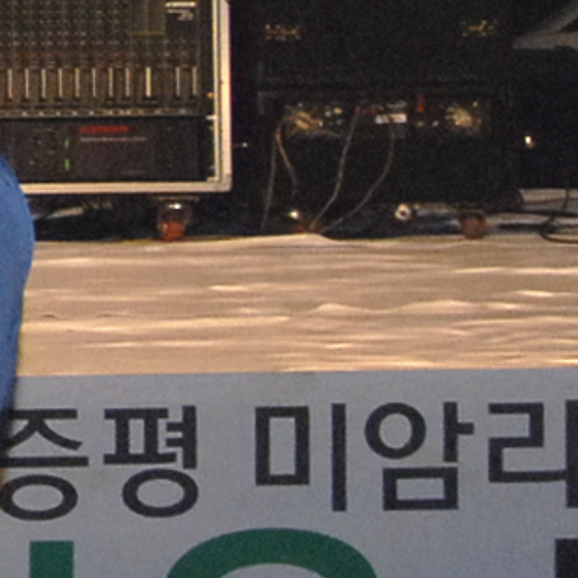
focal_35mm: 282
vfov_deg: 6.1
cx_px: -1093
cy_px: -405
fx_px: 5327
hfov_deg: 5.8
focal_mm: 32
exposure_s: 1/60
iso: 800
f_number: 6.7
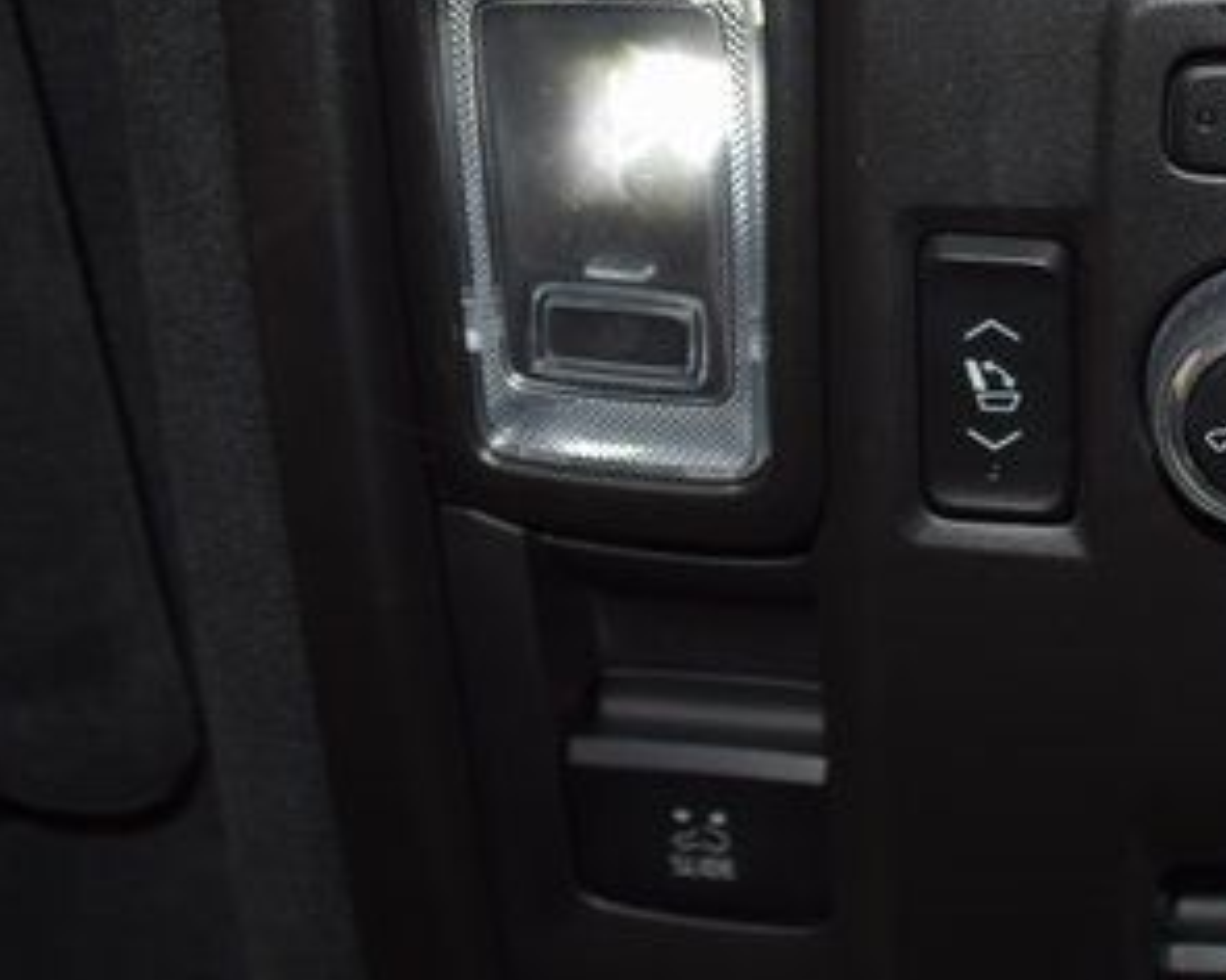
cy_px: 372
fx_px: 1996
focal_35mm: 55
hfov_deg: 31.1
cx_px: 1284
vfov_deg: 27.5
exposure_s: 1/30
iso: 320
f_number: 3.5
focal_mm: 18
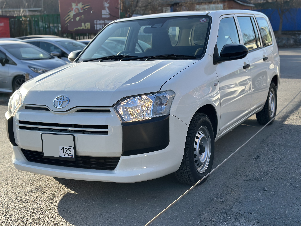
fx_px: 417
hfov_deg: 39.7
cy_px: 113
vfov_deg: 30.3
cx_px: 150
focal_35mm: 48
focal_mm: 6.86
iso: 80
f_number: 1.78
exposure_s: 1/2304
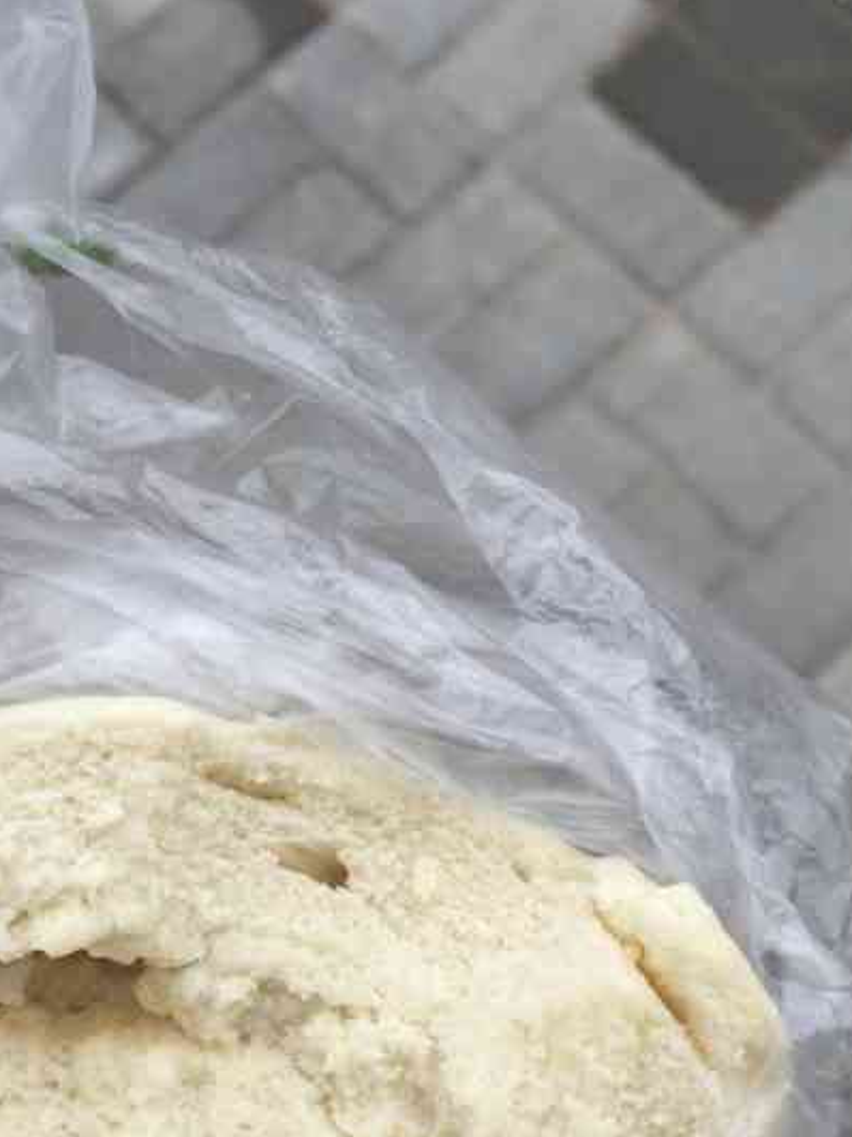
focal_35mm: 51
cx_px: 229
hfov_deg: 28.2
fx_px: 1674
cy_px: 819
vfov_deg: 36.8
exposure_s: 1/403
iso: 32
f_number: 2.2
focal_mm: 4.15
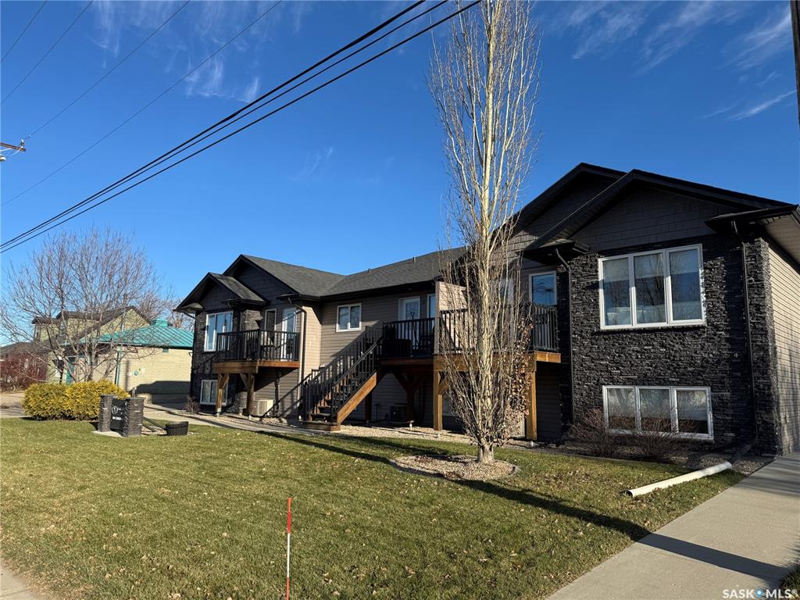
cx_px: 400
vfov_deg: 56.8
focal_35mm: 24
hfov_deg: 71.6
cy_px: 300
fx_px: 555
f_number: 1.78
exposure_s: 1/3247
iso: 80
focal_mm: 6.76
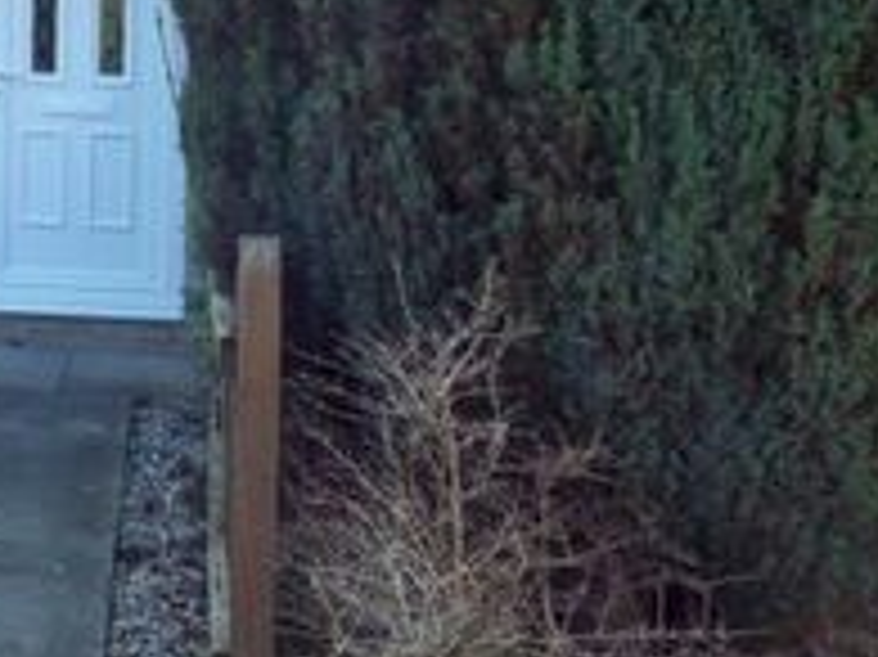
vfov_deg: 17.9
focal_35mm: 79
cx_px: -185
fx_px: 2003
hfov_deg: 22.7
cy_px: -97
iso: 100
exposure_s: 1/100
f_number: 3.1
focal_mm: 4
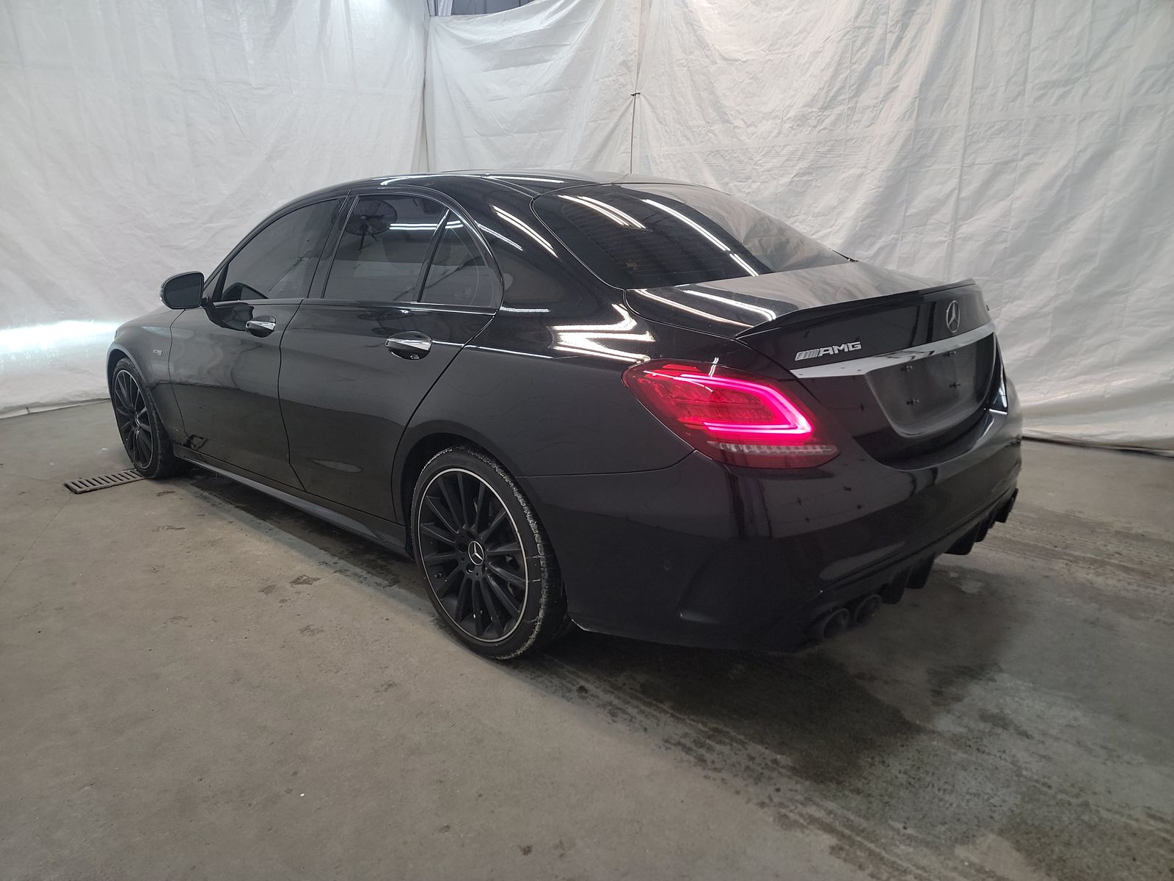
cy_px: 440
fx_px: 814
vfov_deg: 56.8
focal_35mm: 24
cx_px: 587
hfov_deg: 71.6
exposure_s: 1/59
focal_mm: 6.7
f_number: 1.8
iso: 123
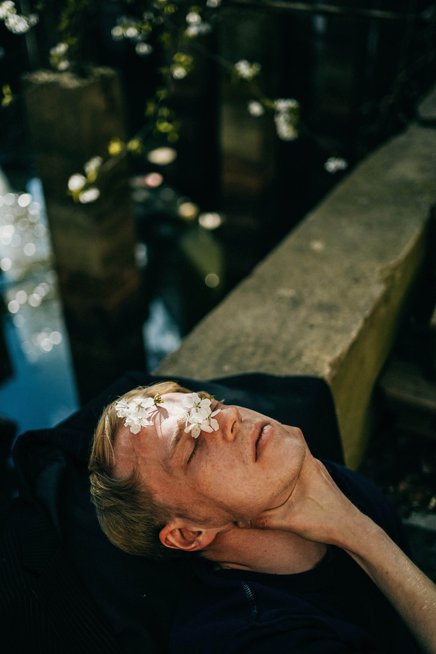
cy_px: 327
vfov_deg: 54.4
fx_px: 636
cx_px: 218
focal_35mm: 35
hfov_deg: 37.9
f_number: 1.8
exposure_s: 1/5000
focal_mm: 35
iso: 125
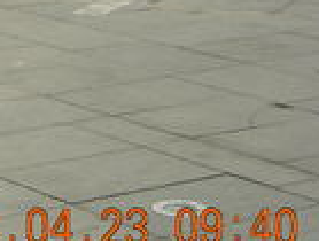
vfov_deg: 7.2
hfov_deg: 9.1
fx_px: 1866
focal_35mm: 202
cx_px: -367
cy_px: -209
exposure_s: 1/118
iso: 50
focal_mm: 7.1
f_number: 3.1
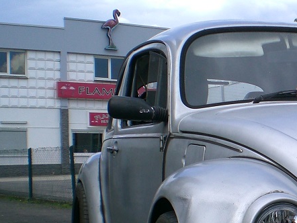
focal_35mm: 88
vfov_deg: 16.3
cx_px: 331
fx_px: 755
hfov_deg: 21.1
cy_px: 253
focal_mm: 6.3
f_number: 4.4
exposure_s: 1/320
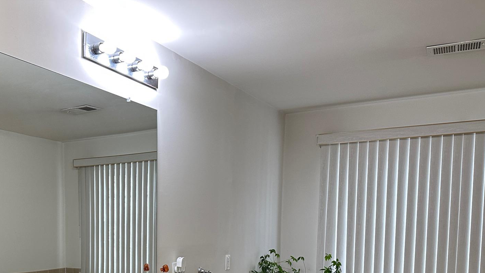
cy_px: 263
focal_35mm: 38
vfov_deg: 29.5
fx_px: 489
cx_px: 156
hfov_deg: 51.7
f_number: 1.78
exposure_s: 1/120
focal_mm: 6.86
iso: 200
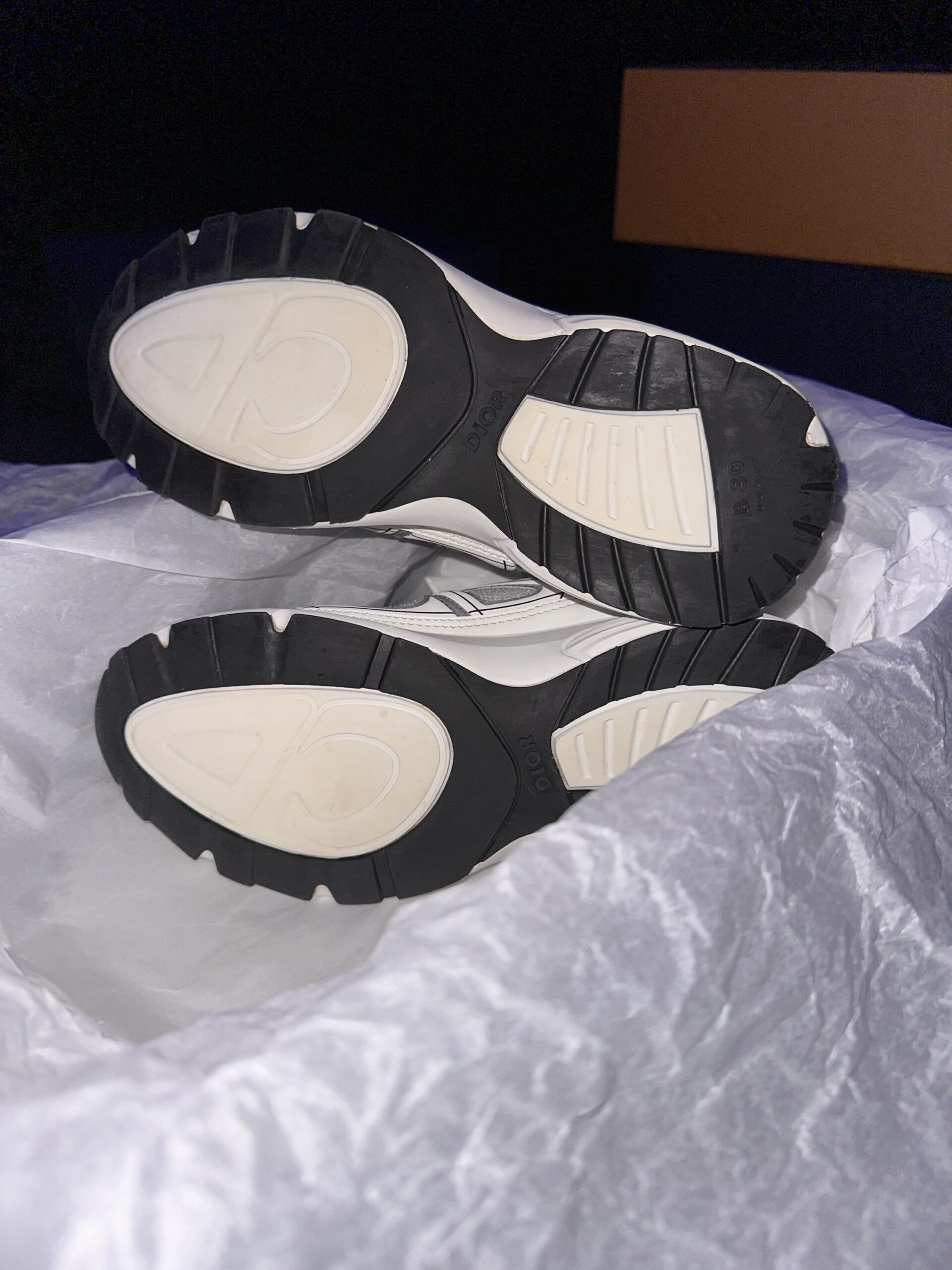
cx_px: 476
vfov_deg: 71.6
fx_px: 880
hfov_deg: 56.8
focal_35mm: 24
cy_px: 635
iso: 50
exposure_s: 1/4
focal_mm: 6.86
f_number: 1.78
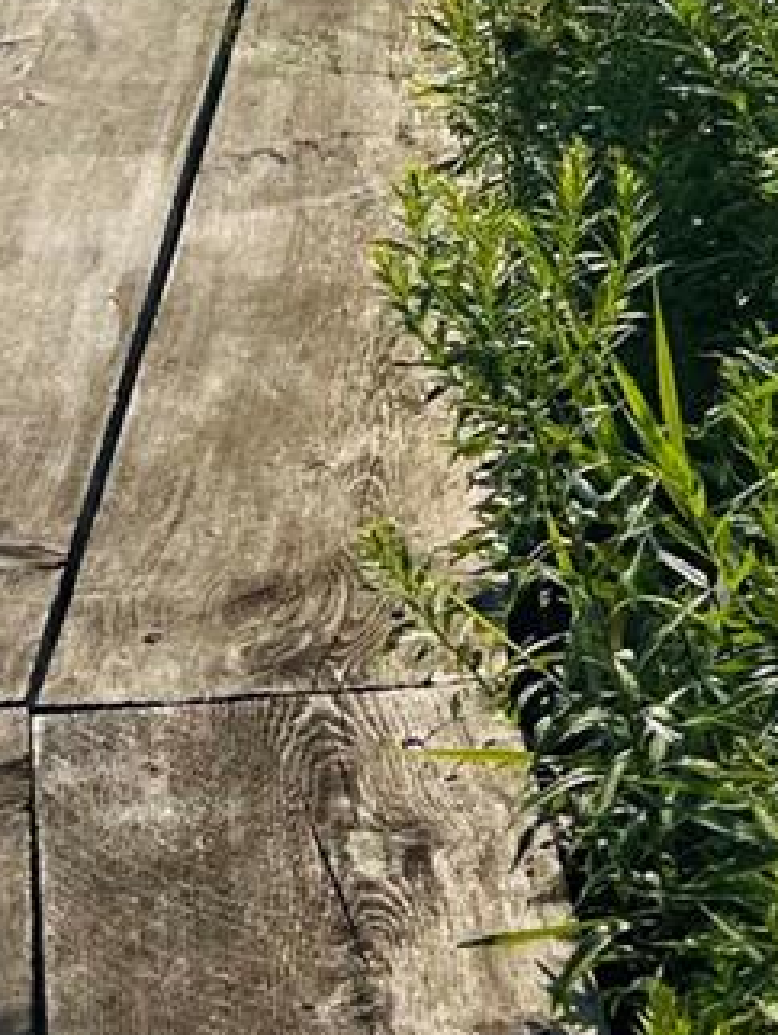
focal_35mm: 124
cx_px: 868
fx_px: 3711
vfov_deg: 13.3
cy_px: -1128
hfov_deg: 11.8
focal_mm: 5.7
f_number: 1.5
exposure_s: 1/16393
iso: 40
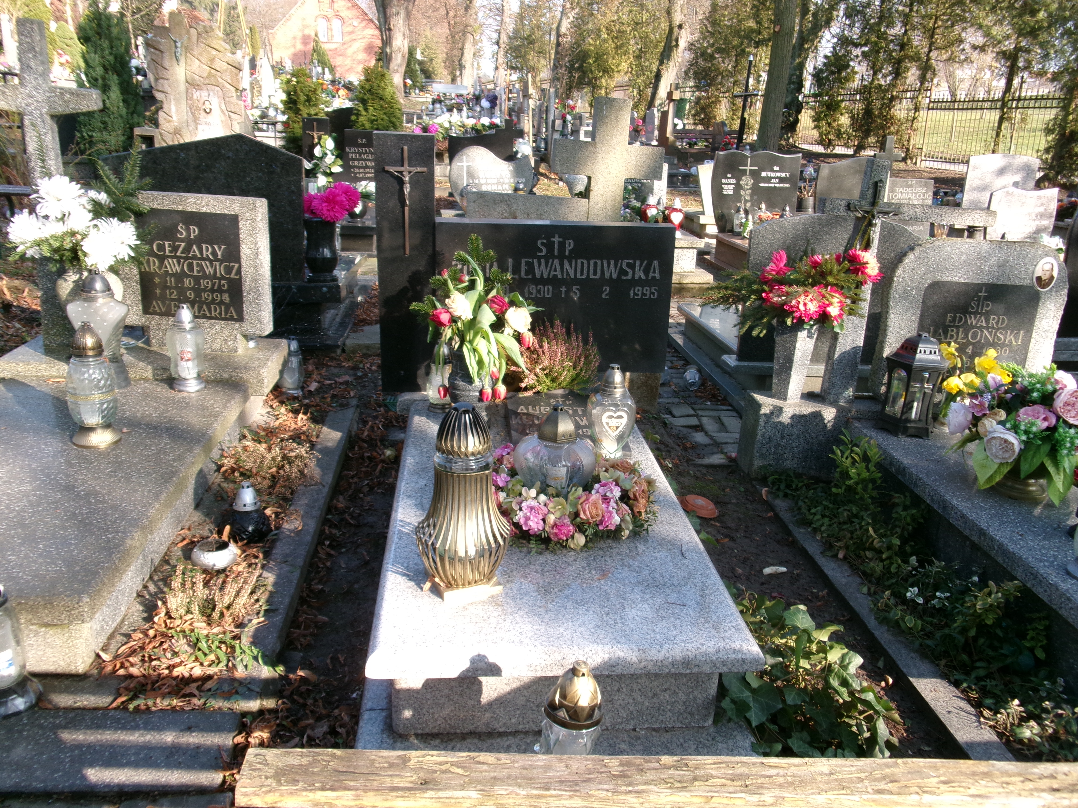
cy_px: 404
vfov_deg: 49.7
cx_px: 539
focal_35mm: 28
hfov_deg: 63.4
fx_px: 872
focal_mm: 5.1
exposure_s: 1/125
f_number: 3.9
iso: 100
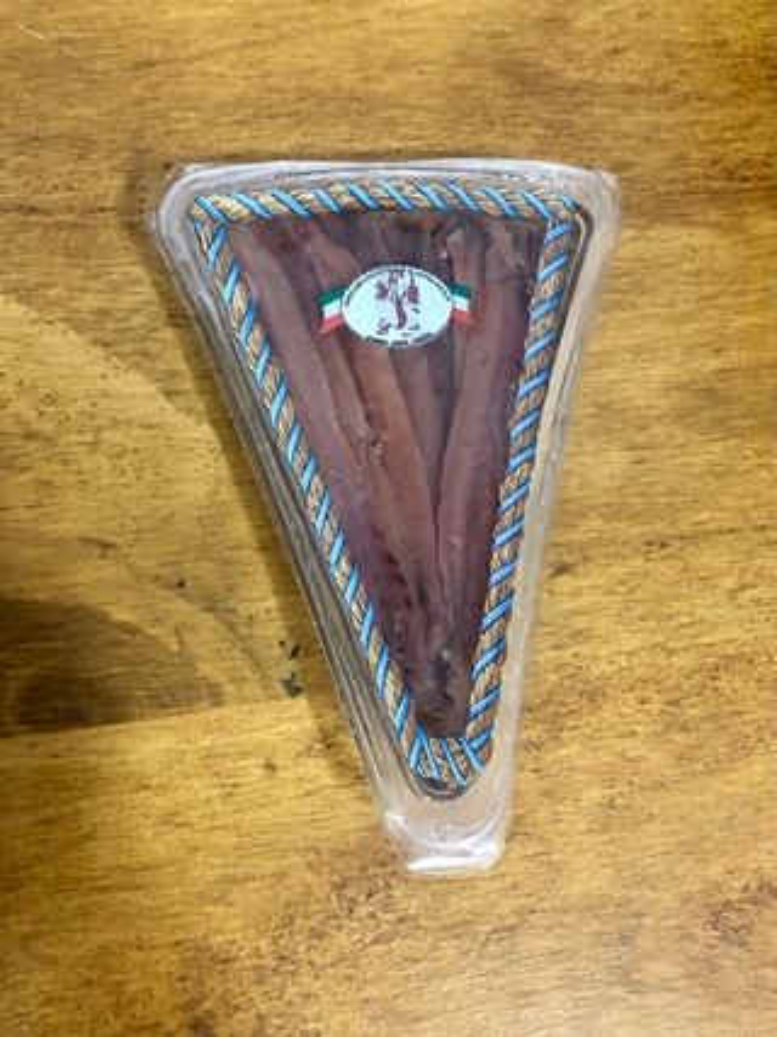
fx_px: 838
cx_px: 388
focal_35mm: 28
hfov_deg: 49.7
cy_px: 518
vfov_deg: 63.5
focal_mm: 3.99
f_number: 1.8
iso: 100
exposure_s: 1/13
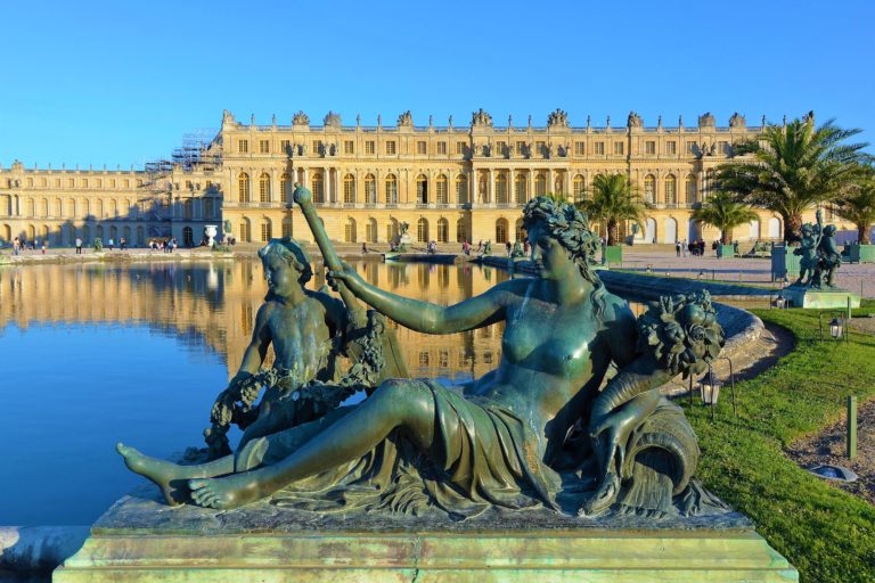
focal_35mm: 30
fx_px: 729
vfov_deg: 43.6
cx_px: 438
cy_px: 292
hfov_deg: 61.9
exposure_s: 1/250
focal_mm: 20
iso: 160
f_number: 8
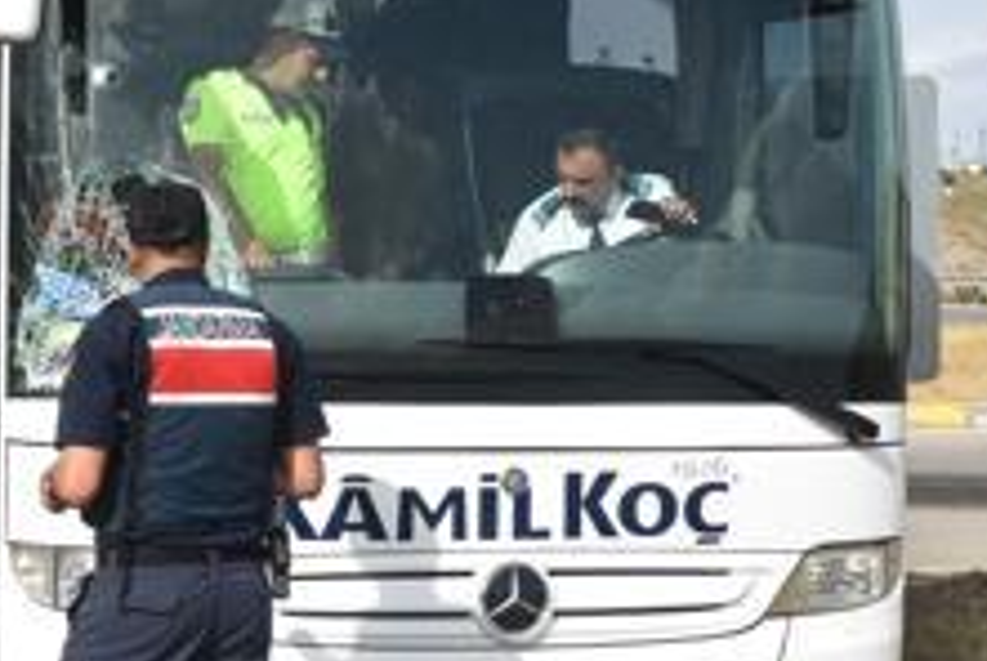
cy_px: 438
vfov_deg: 13.7
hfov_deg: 20.1
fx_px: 2745
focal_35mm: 100
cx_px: 145
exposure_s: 1/500
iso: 200
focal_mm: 24
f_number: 8
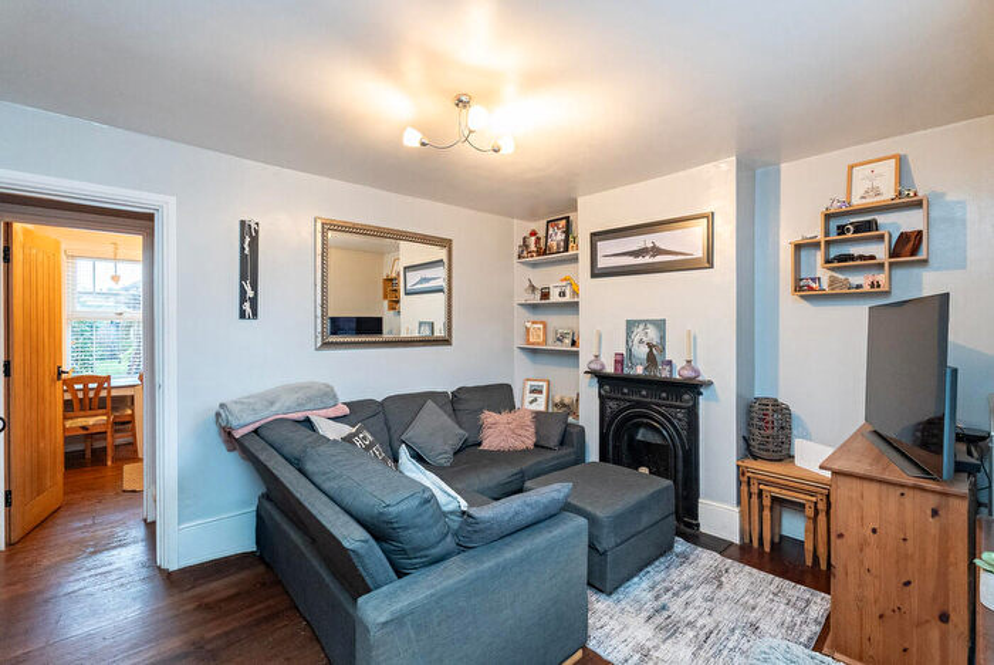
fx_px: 442
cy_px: 332
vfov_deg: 73.9
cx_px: 497
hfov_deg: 96.7
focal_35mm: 16
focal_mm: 16
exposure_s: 1/30
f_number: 7.1
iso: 2000
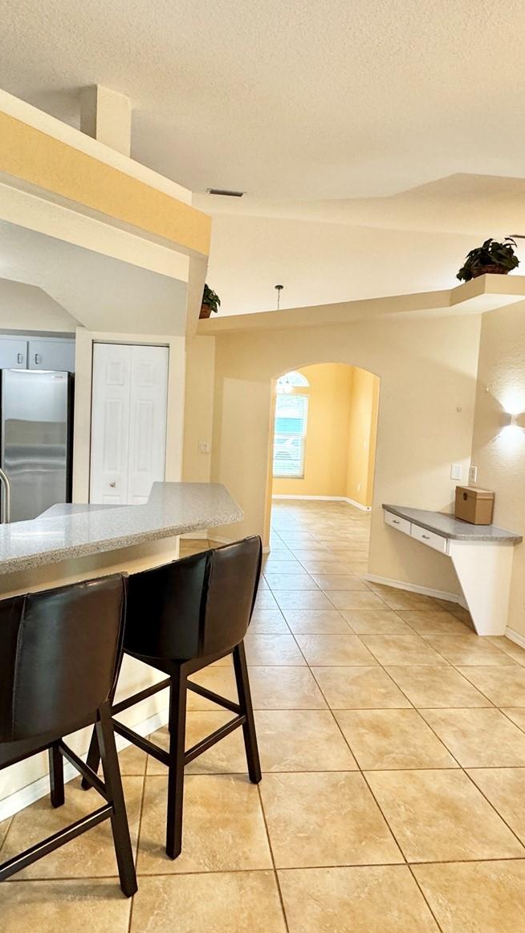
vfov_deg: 83.8
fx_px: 519
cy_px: 456
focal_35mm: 21
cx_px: 230
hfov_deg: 53.5
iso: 200
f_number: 2.2
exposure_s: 1/60
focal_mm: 2.22
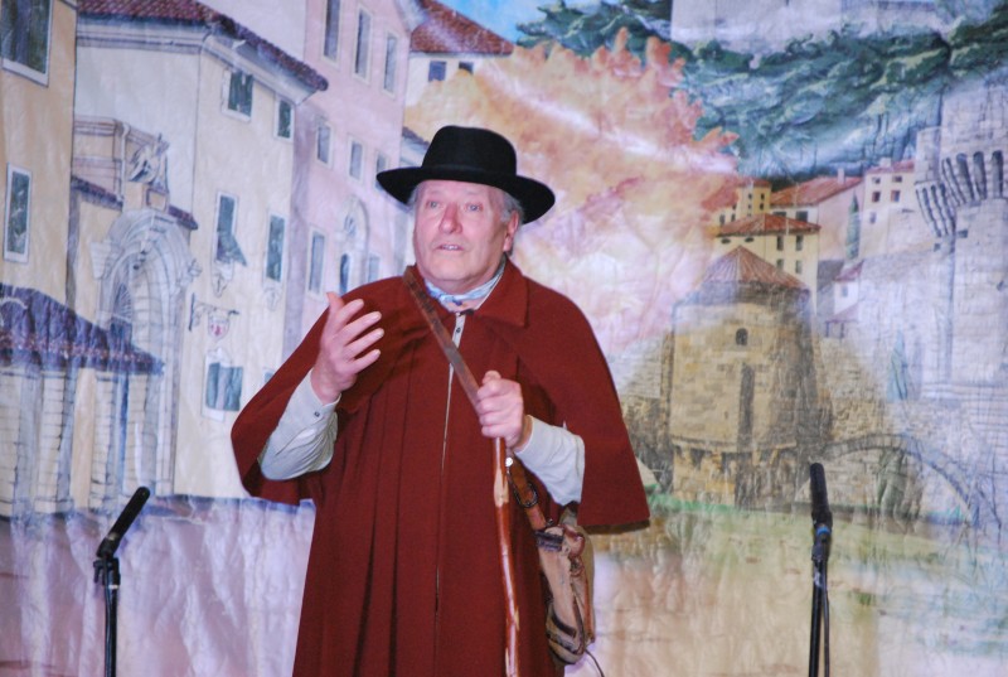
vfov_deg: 6.8
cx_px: 504
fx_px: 5682
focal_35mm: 202
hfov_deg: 10.1
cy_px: 338
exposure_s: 1/60
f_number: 5
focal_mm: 135
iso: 1600
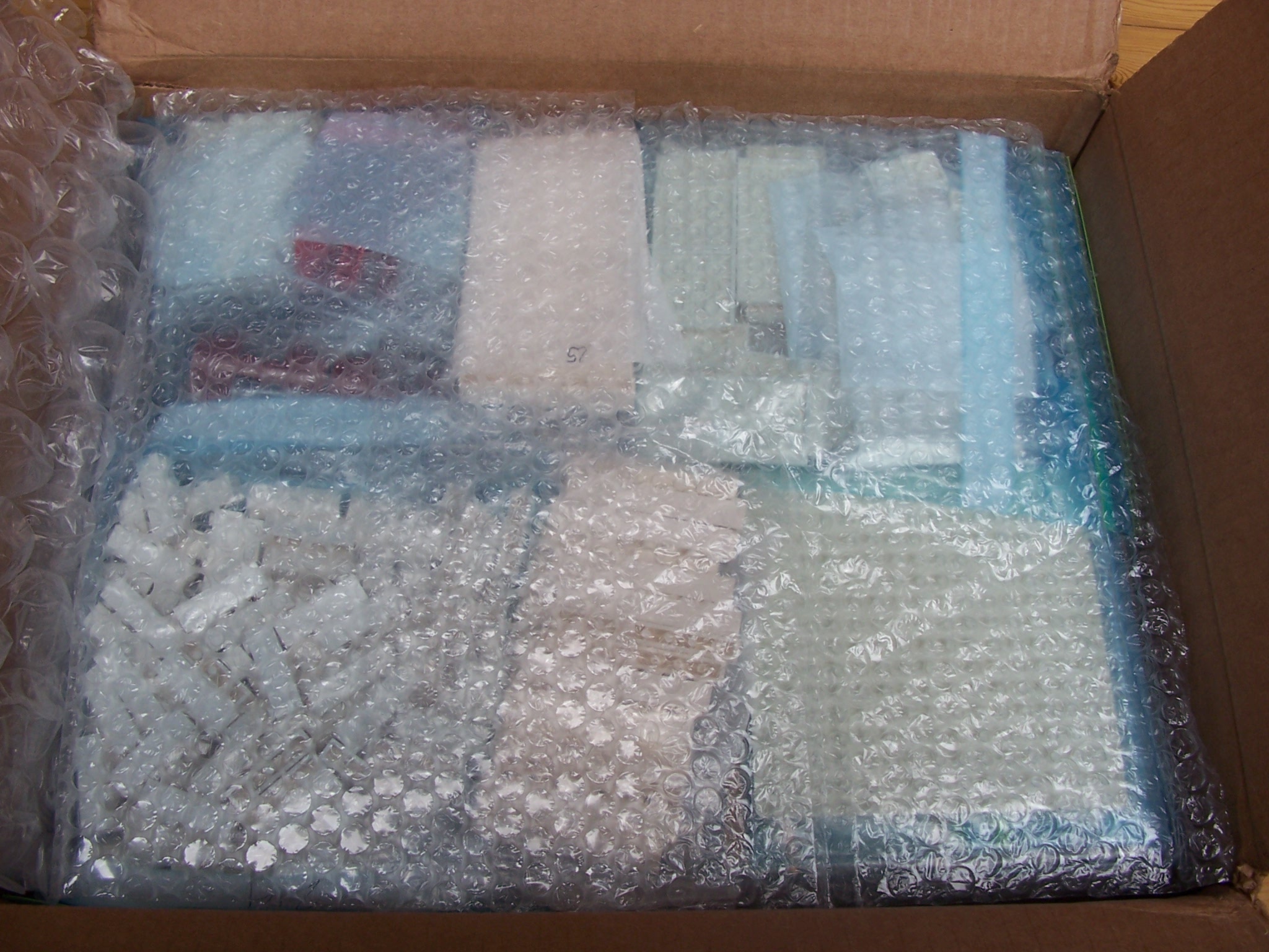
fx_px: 1283
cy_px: 476
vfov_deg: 40.7
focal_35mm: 35
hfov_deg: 52.6
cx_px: 634
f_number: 2.8
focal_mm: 6
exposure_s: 1/90
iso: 80
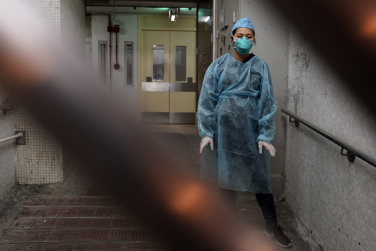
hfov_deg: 54.4
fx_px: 366
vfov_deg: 37.9
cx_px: 188
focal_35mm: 35
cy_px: 126
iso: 2000
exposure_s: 1/125
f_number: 3.2
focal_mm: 35
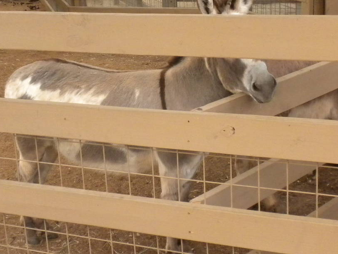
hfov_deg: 26.7
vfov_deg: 20.1
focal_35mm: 73
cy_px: 107
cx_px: 170
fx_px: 713
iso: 400
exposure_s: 1/538
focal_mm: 6.6
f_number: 3.5
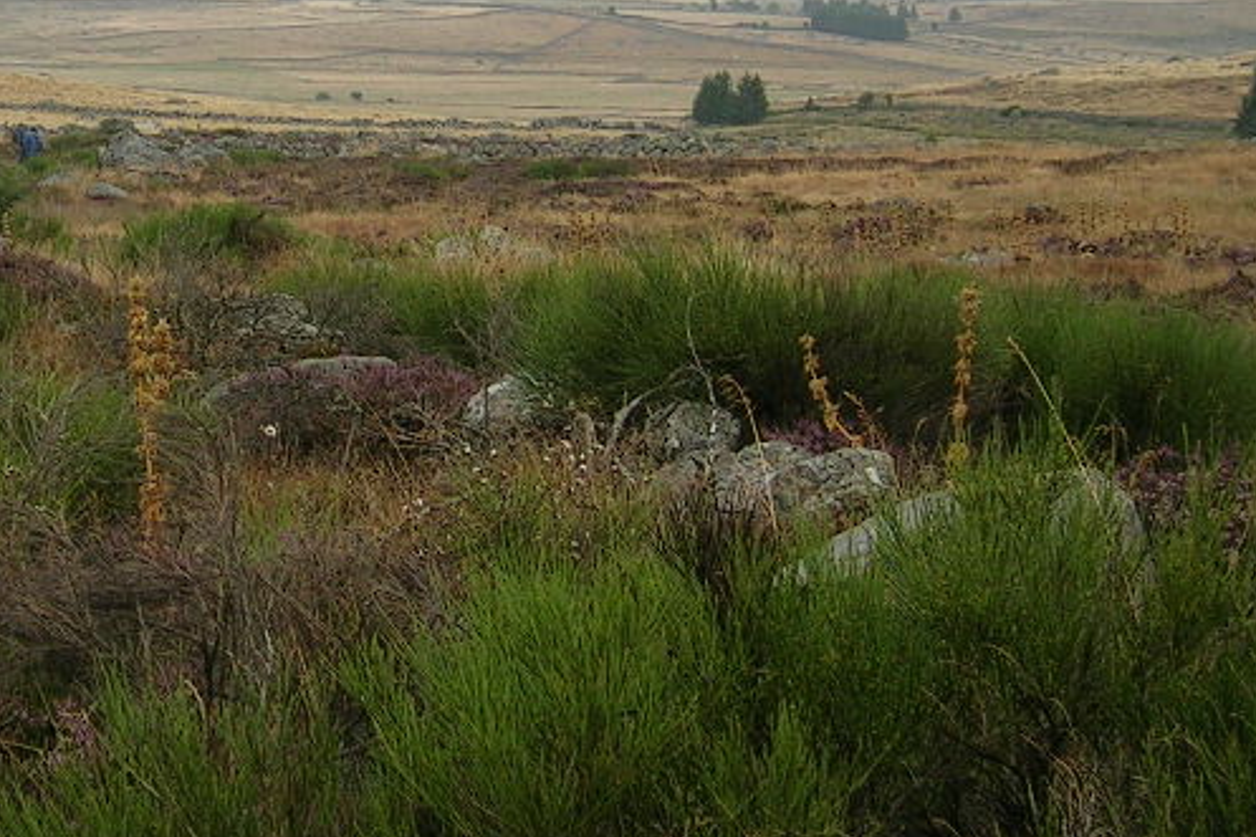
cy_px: 157
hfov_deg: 26.6
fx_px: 2616
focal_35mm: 75
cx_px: 298
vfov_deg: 18.0
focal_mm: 5.4
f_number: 2.8
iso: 50
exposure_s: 1/350
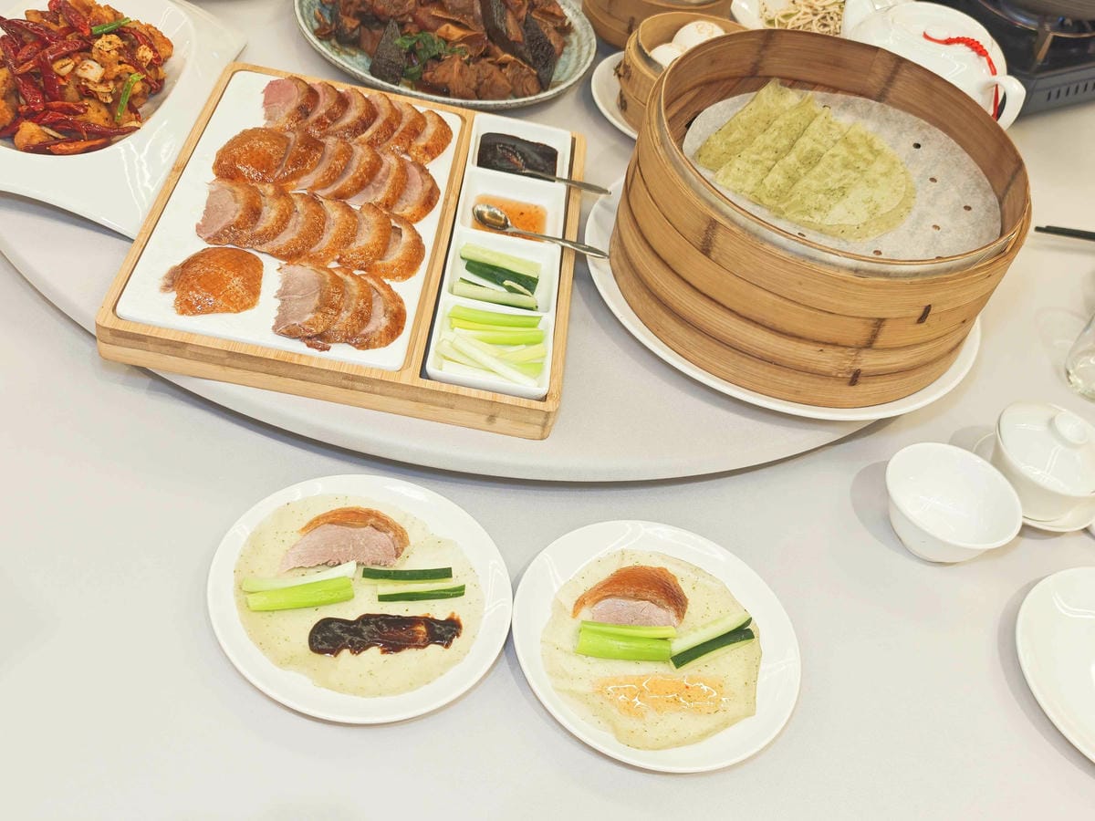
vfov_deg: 36.8
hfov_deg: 47.9
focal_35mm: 39
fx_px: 1234
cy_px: 410
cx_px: 548
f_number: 2
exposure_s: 1/120
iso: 303
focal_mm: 8.72
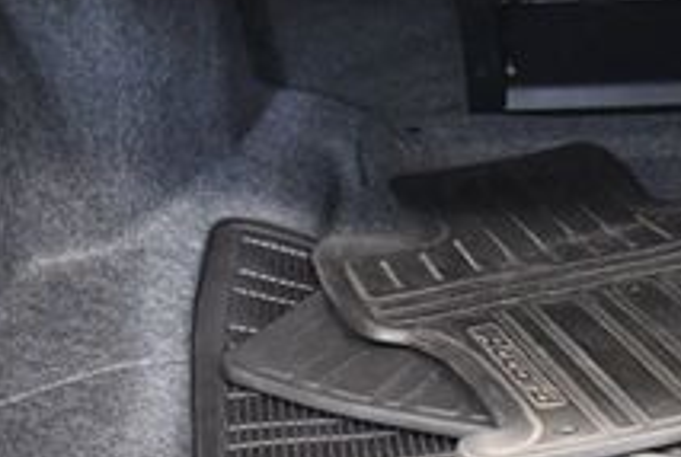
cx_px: 553
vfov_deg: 12.7
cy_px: 198
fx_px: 2047
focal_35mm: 108
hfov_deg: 18.7
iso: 4000
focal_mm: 18
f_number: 3.5
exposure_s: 1/60
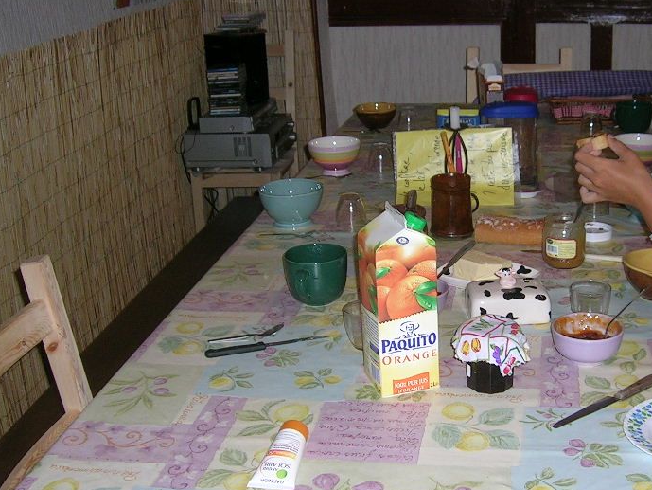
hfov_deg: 36.3
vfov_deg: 28.0
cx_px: 450
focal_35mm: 52
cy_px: 269
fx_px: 980
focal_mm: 5.4
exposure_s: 1/60.1
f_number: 2.8
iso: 66
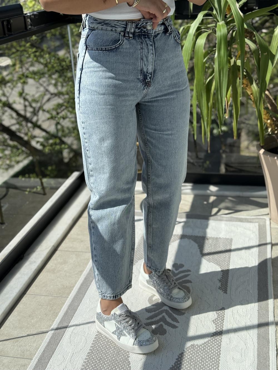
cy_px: 185
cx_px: 139
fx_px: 514
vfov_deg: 39.7
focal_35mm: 48
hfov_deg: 30.3
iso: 80
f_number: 1.78
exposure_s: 1/1980
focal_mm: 6.76
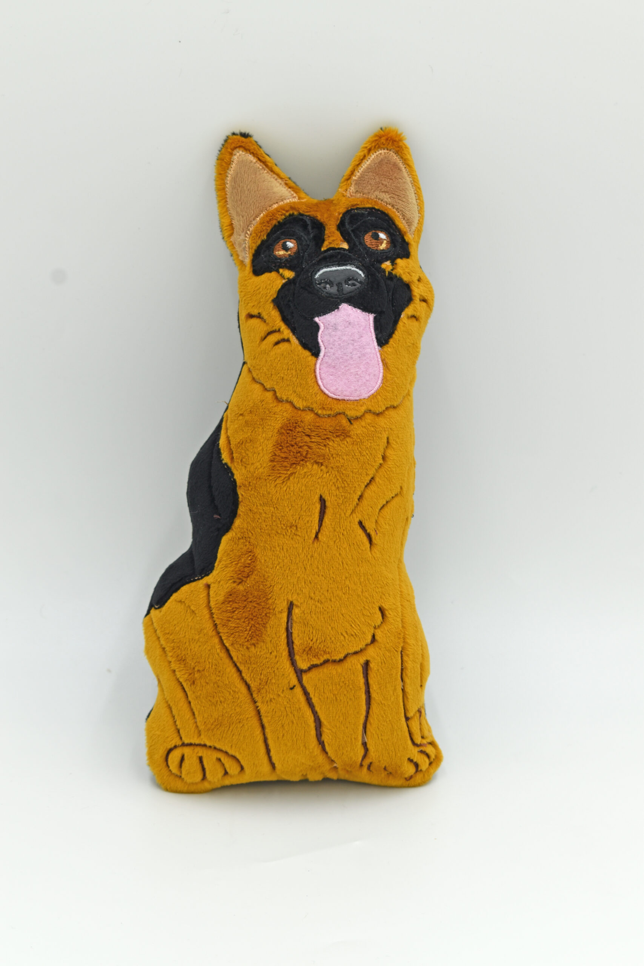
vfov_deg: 24.6
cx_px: 322
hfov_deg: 16.6
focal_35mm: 82
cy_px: 483
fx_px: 2213
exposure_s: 1/80
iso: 100
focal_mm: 55
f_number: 8
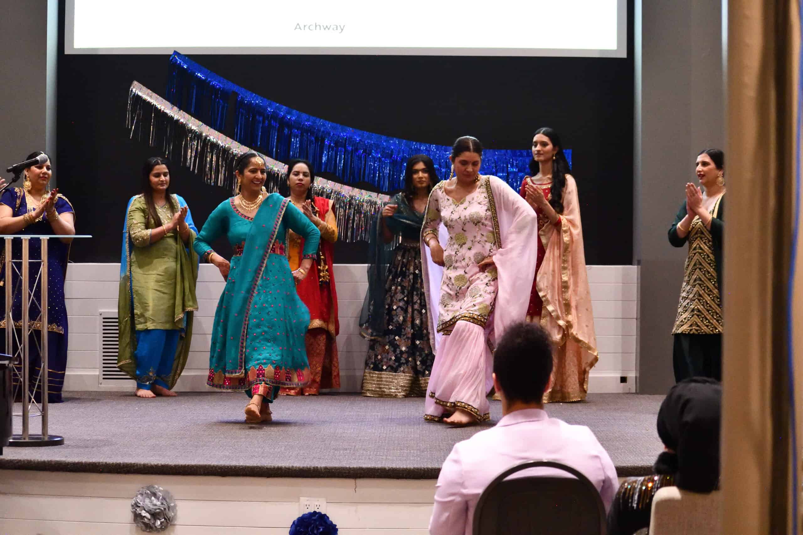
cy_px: 268
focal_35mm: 105
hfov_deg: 19.5
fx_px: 2342
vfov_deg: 13.0
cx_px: 402
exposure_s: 1/100
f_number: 5
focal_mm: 70
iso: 6400
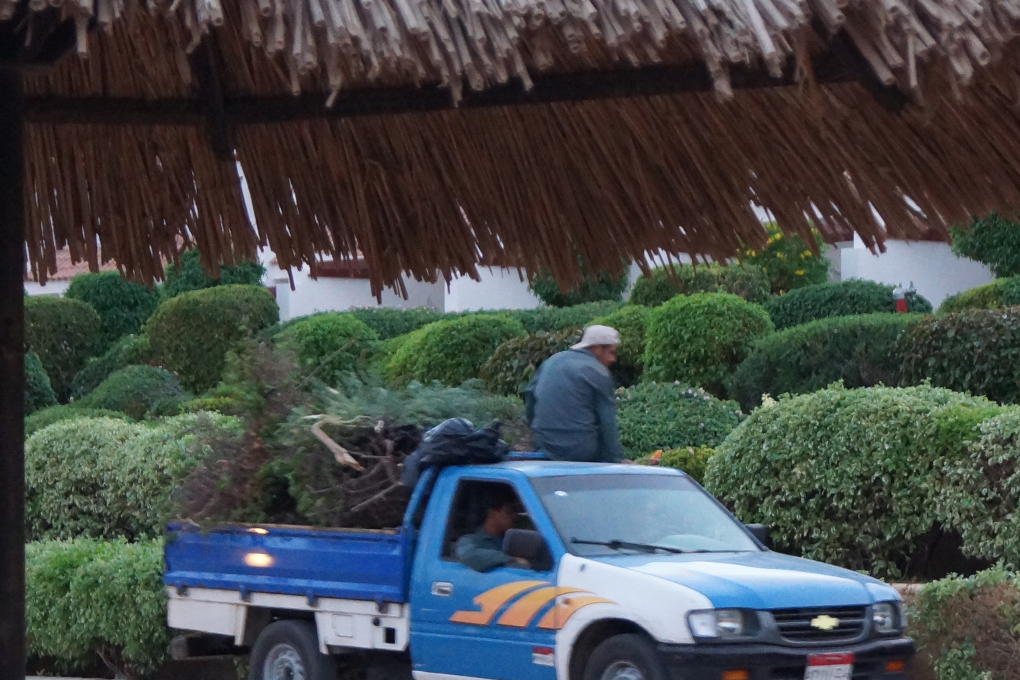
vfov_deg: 10.1
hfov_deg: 15.1
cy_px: 483
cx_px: 625
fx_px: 3833
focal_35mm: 135
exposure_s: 1/60
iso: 1000
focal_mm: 35
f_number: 4.5
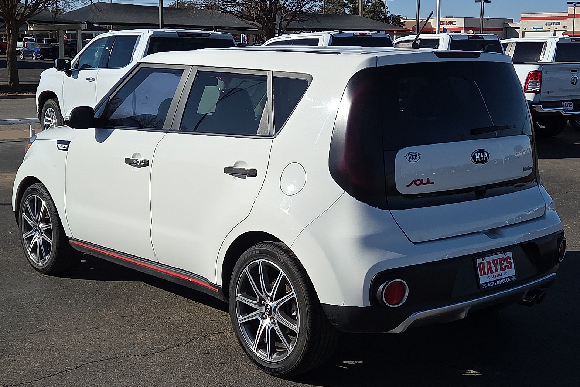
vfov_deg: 25.5
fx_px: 854
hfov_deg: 37.5
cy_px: 192
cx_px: 293
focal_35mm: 53
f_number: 1.8
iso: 62
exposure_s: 1/10000
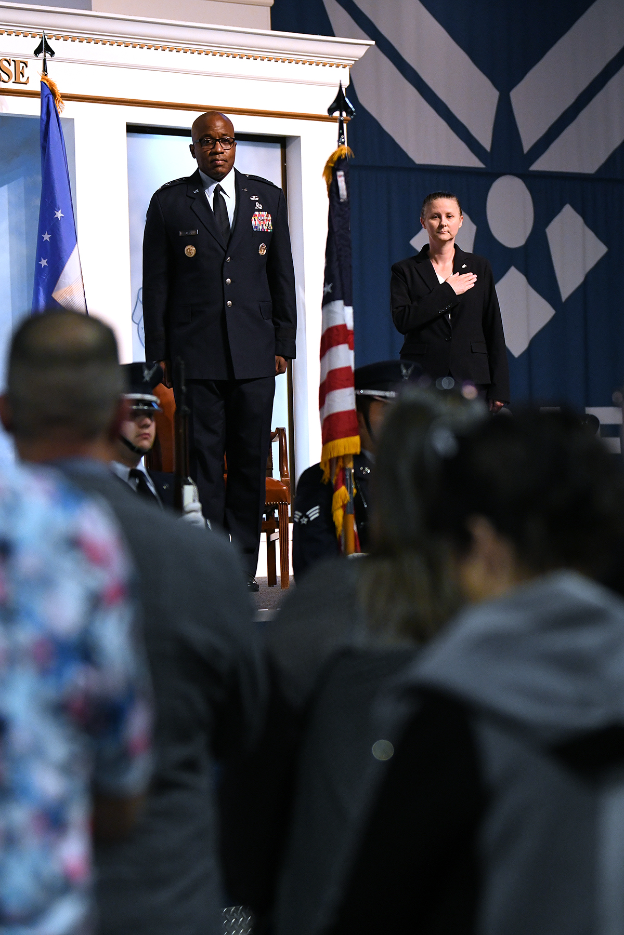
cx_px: 312
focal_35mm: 95
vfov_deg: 21.5
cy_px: 468
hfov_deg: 14.4
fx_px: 2470
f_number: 2.8
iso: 2500
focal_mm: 95
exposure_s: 1/100
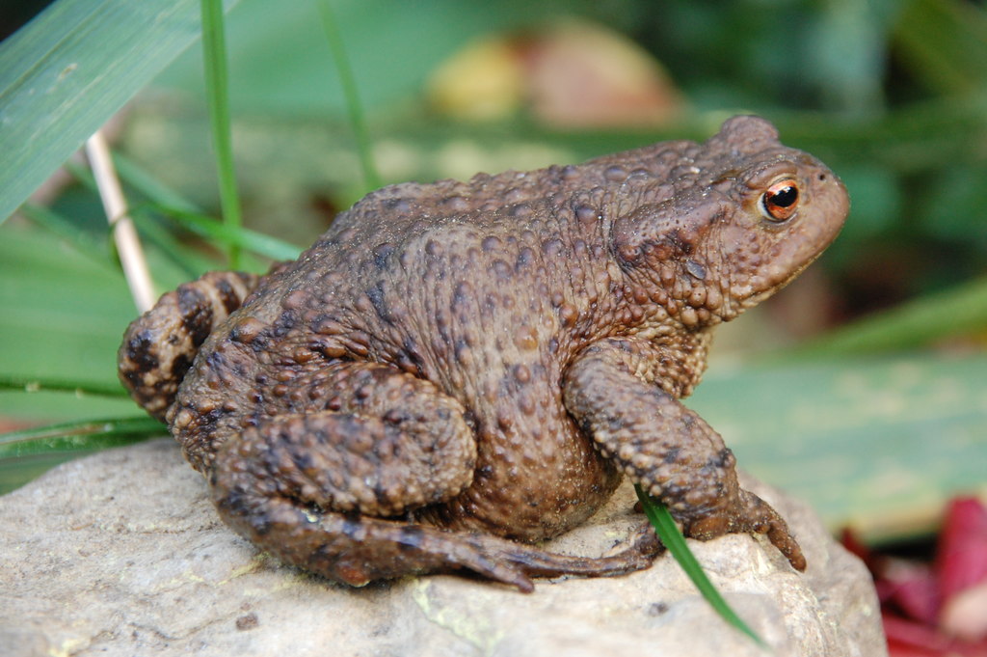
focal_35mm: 300
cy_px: 328
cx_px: 494
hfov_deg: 6.9
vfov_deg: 4.6
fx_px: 8218
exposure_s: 1/50
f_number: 6.3
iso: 800
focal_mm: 200
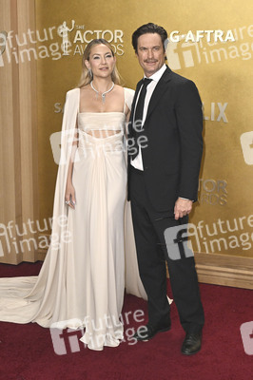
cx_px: 126
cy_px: 190
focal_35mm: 41
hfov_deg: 32.6
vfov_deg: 47.4
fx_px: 433
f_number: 6.3
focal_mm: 41
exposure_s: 1/320
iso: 2500
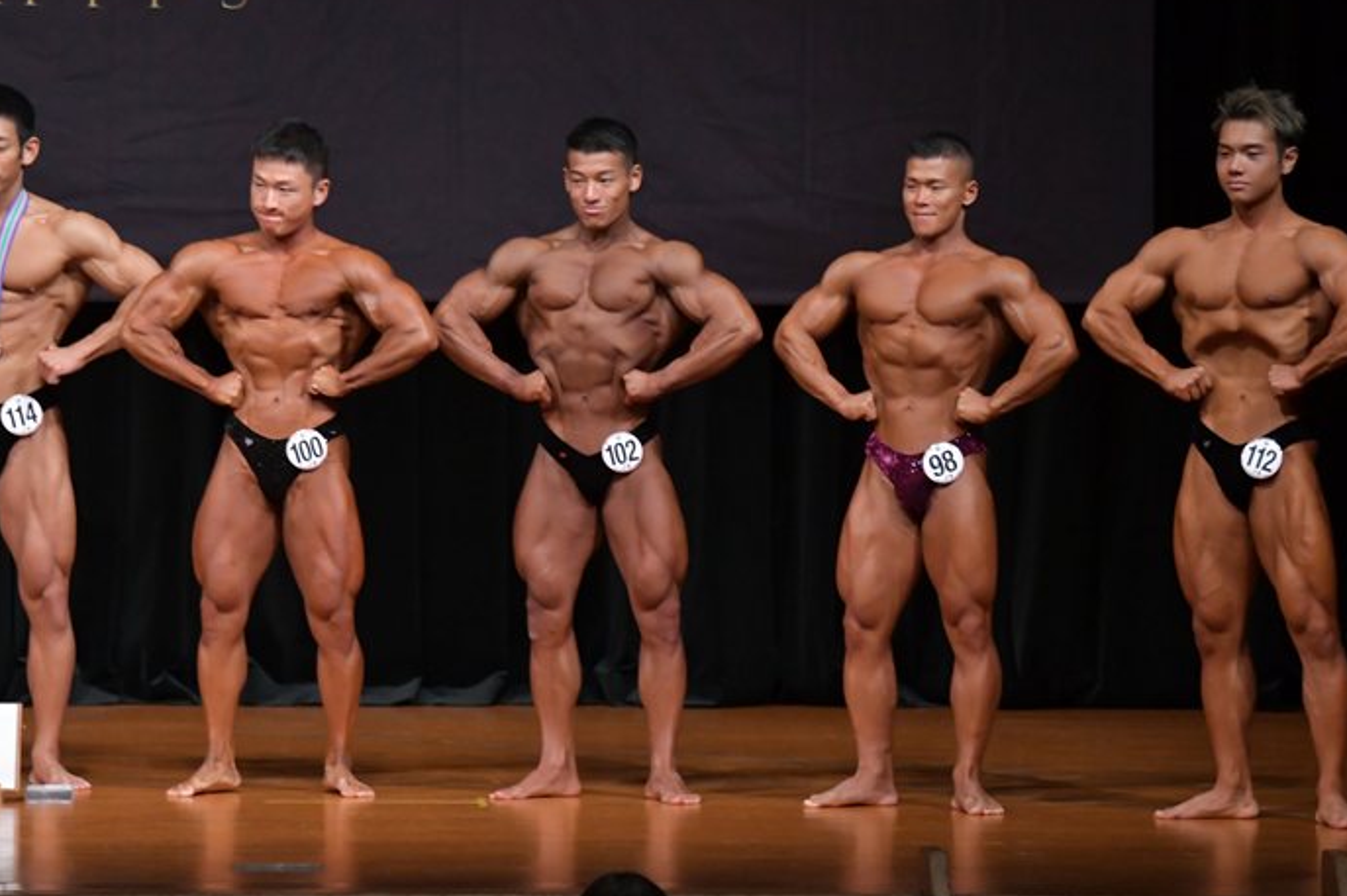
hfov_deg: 8.1
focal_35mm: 254
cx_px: 742
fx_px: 9497
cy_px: 447
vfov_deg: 5.4
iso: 4000
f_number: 5.6
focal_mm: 150
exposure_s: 1/400
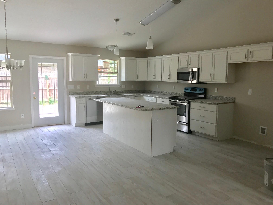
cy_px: 102
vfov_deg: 49.7
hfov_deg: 63.4
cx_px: 136
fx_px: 221
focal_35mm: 28
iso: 40
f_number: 1.8
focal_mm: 3.99
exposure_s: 1/120
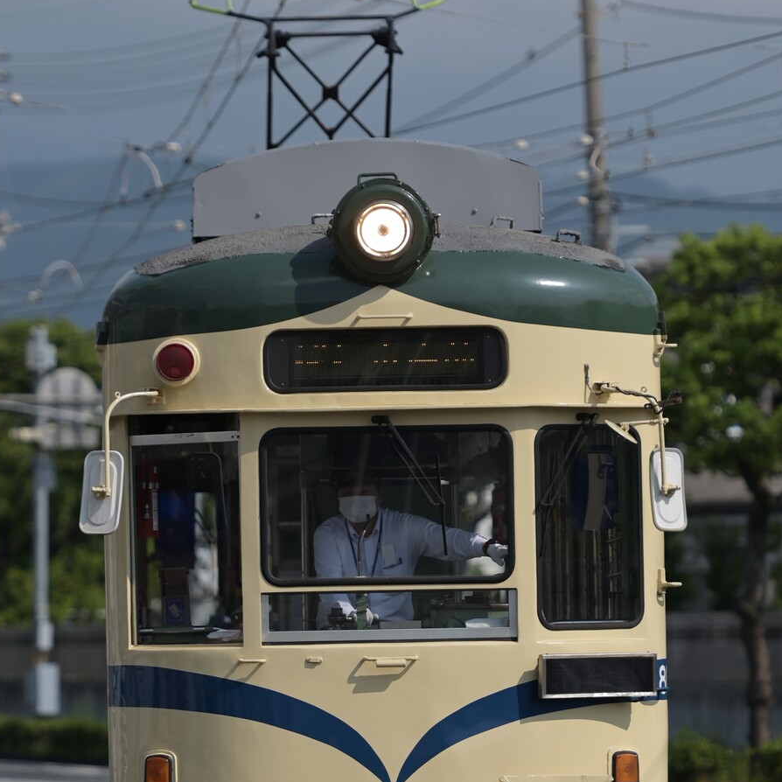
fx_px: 5597
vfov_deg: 8.0
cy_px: 493
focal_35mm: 219
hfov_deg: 8.0
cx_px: 370
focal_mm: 155
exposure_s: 1/2500
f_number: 2.8
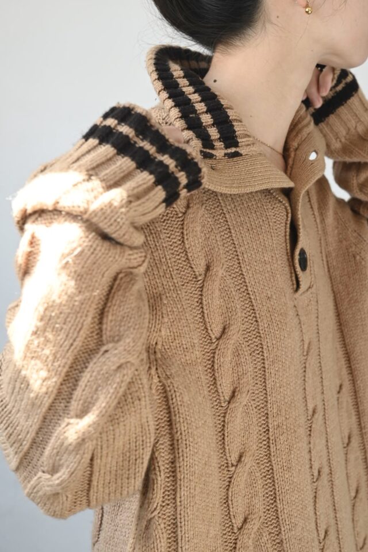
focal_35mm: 40
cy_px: 276
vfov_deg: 48.5
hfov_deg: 33.4
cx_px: 184
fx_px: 613
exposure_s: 1/100
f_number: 5.6
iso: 640
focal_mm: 40
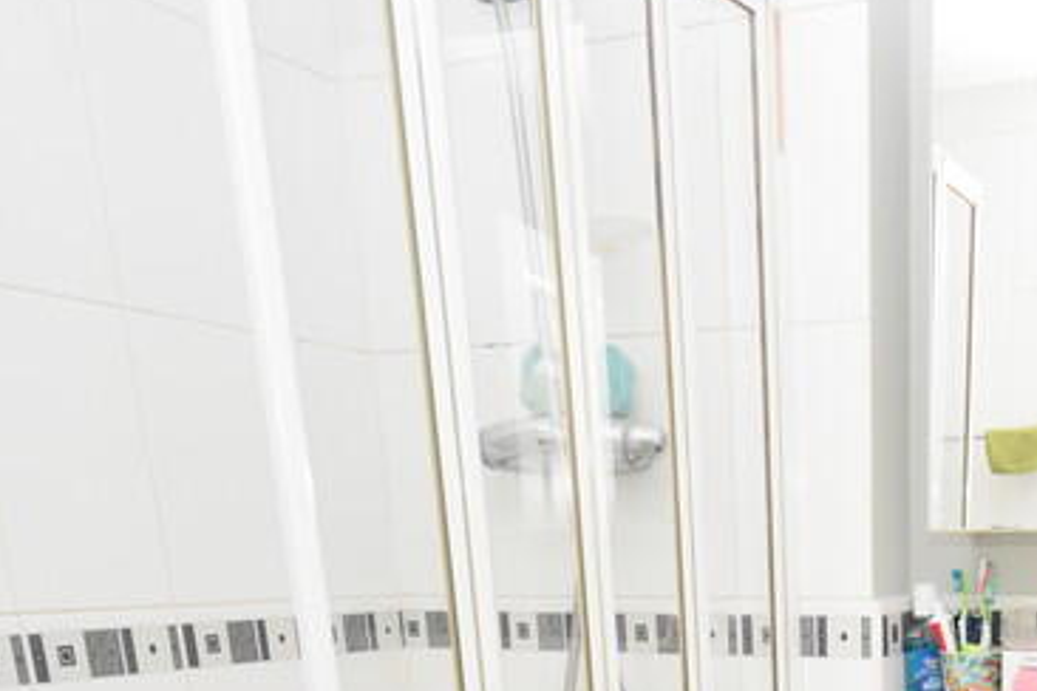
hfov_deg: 43.1
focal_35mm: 42
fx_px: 1210
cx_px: 901
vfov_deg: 26.1
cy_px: 947
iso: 1600
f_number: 4
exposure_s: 1/60
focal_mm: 10
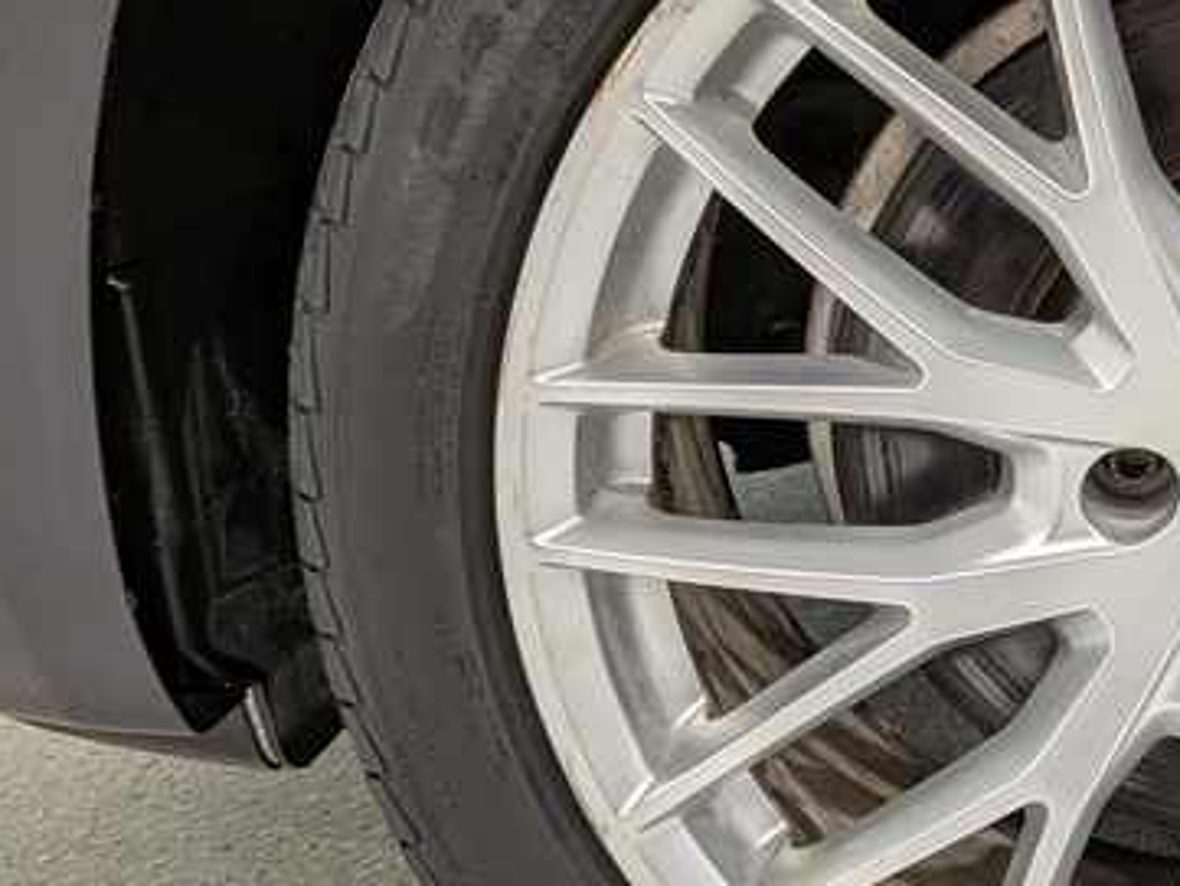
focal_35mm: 68
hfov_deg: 26.5
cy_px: 415
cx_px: 1272
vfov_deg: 21.6
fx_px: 2319
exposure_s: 1/199
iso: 26
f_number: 1.7
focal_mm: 4.53
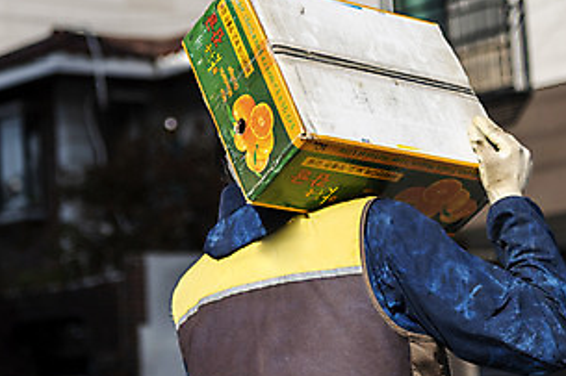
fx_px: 1854
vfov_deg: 11.6
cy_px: 135
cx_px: 253
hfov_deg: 17.4
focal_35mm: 118
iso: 400
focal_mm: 60
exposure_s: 1/8000
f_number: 2.8
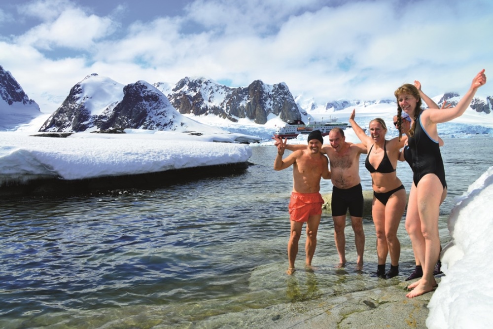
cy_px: 164
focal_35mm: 28
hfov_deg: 65.5
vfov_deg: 46.4
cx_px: 246
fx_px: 383
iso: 200
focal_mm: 28
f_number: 11
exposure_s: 1/400
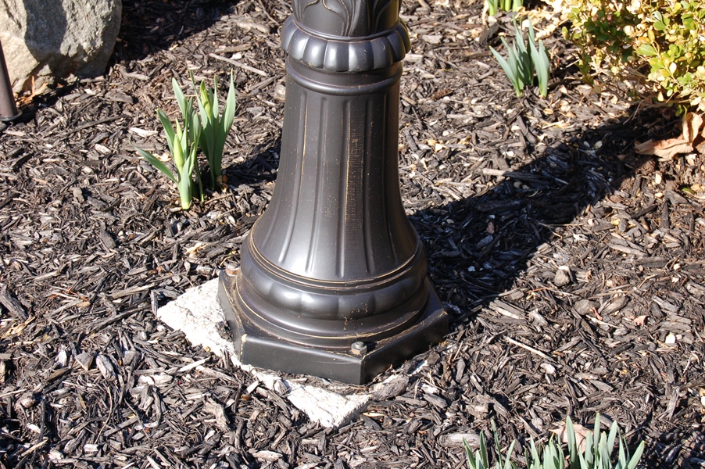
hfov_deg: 24.6
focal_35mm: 82
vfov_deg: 16.5
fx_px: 1614
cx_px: 352
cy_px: 234
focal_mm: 55
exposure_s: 1/160
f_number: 6.3
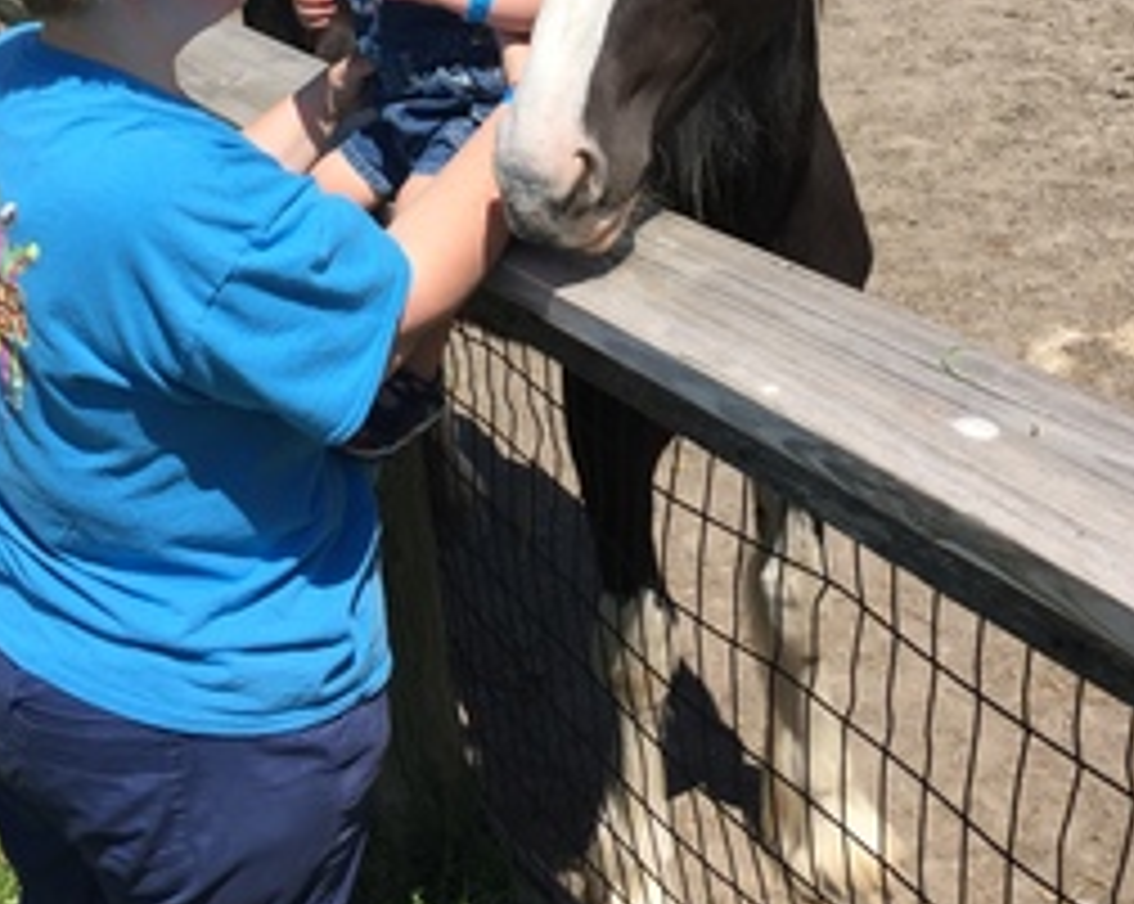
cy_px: -49
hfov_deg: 34.8
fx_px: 1810
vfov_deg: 26.2
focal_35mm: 54
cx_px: 621
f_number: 2.2
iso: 32
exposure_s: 1/1980
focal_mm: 4.15
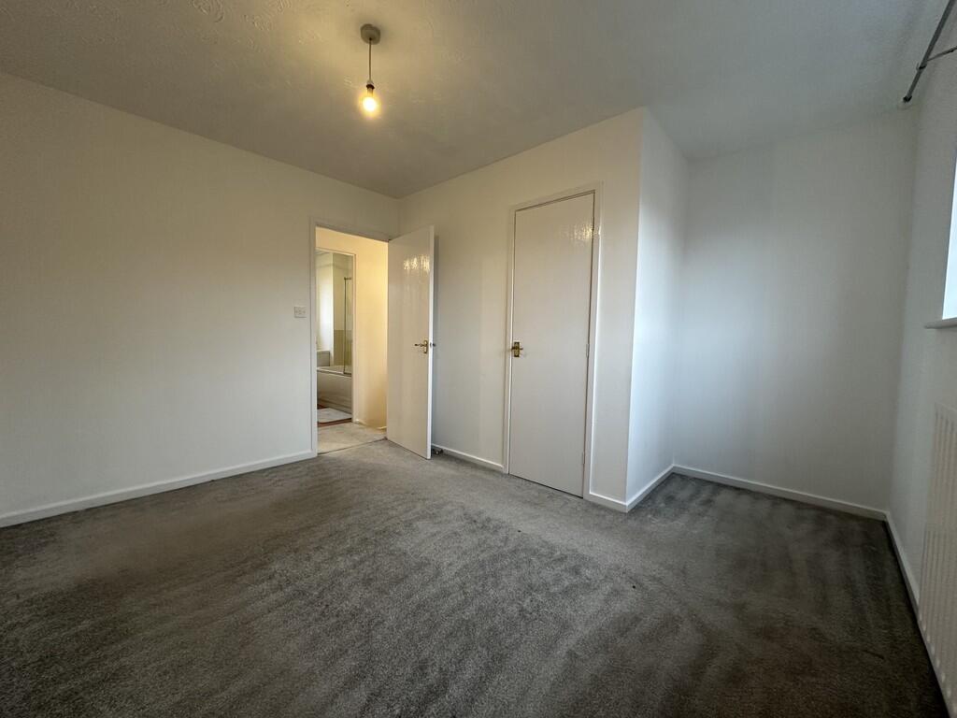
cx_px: 478
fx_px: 387
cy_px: 359
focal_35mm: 14
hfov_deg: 102.1
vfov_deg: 85.7
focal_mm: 2.22
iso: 160
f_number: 2.2
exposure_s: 1/50
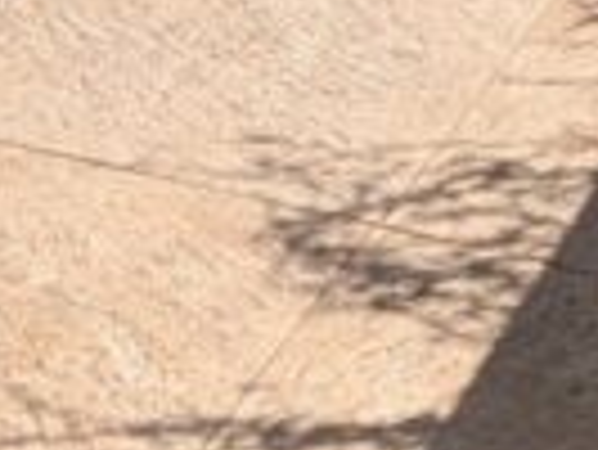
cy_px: -839
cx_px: 459
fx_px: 2127
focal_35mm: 123
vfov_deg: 9.7
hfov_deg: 15.9
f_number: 2.2
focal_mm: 2.35
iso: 48
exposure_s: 1/1603
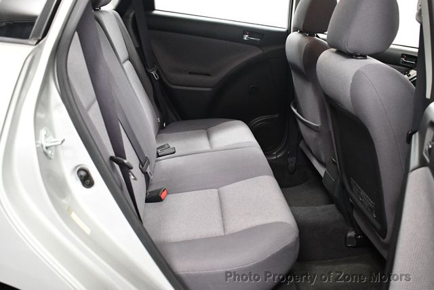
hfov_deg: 53.1
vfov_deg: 36.9
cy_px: 145
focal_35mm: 36
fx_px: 434
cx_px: 217
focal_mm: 18
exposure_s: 1/80
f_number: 3.5
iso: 3200
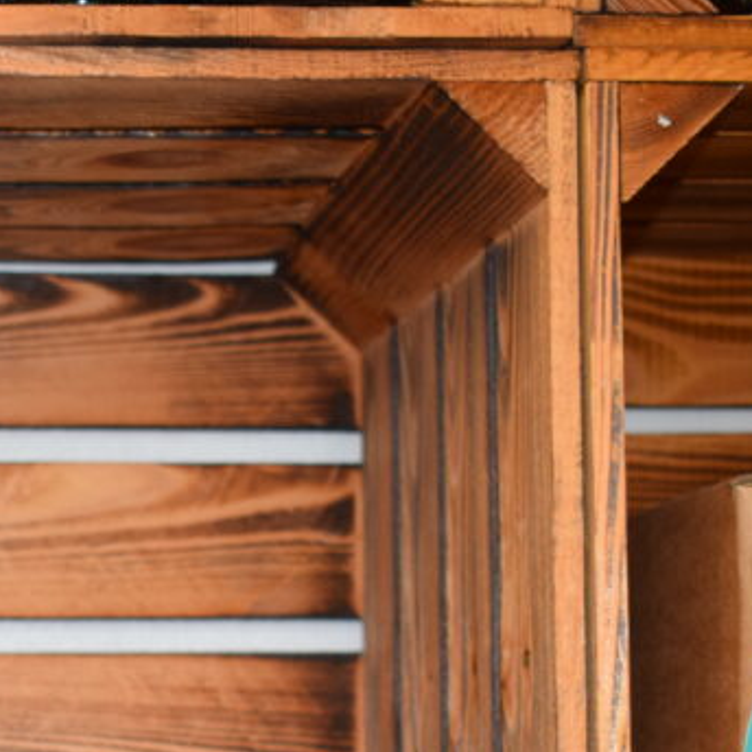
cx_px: -197
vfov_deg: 15.6
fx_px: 2710
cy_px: 689
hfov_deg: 15.1
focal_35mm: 110
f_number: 4.5
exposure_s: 1/80
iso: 800
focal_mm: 29
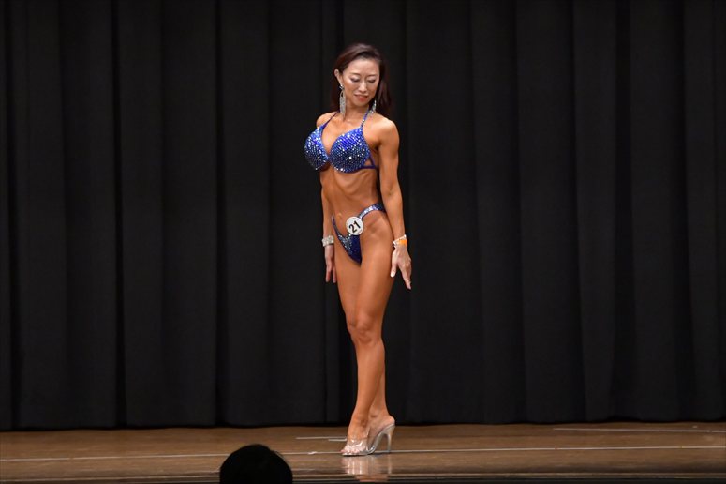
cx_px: 363
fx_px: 4374
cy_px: 242
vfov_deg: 6.3
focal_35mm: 217
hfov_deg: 9.5
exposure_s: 1/400
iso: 6400
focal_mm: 145
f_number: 5.6
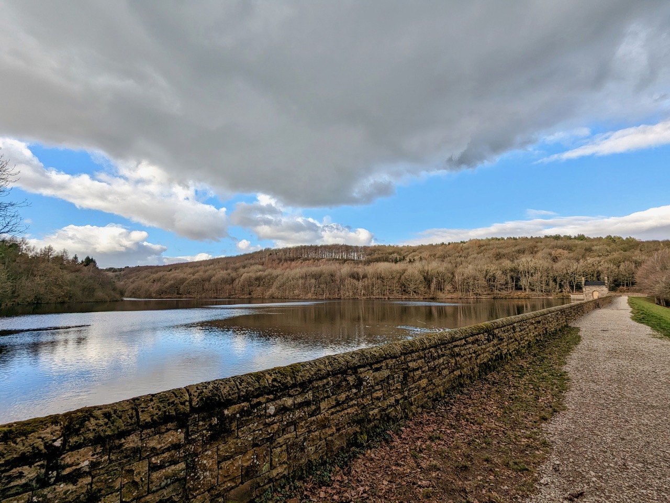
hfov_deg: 94.5
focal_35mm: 16
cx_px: 335
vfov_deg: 78.1
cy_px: 252
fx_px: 310
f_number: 2.2
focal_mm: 2.35
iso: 47
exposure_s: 1/838
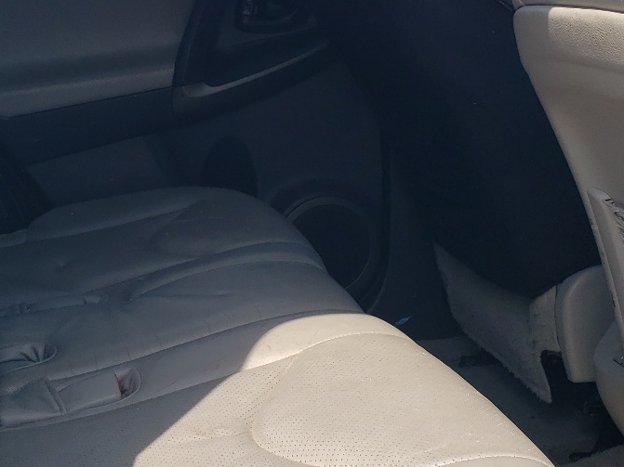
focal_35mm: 62
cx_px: 232
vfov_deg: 23.6
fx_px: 1117
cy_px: 187
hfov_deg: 31.1
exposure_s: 1/588
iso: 50
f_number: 1.5
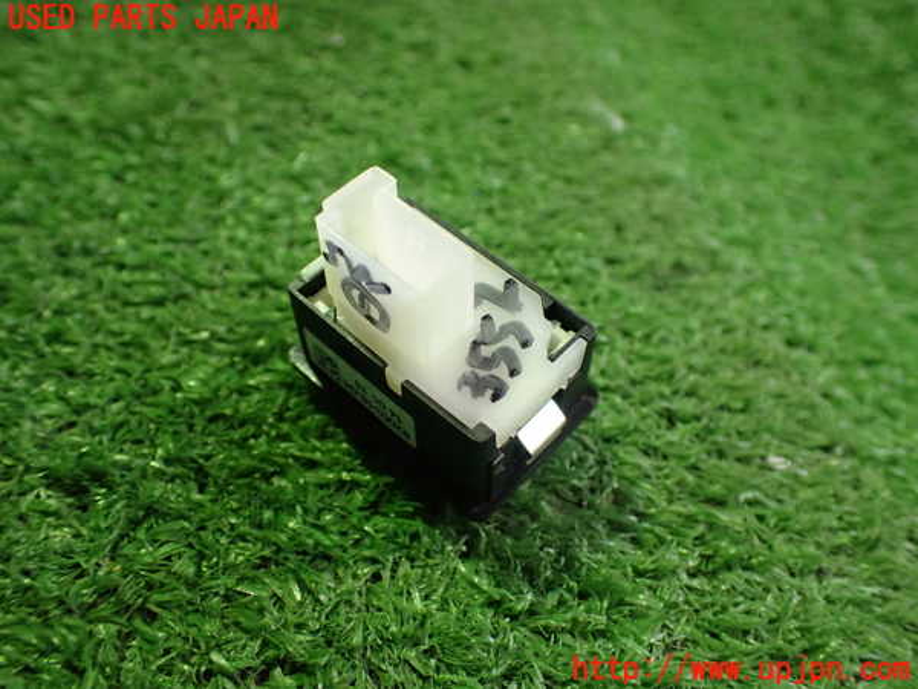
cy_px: 344
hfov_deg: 56.8
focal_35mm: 32
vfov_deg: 44.2
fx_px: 849
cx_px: 459
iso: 800
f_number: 2.4
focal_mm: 5.79
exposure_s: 1/60
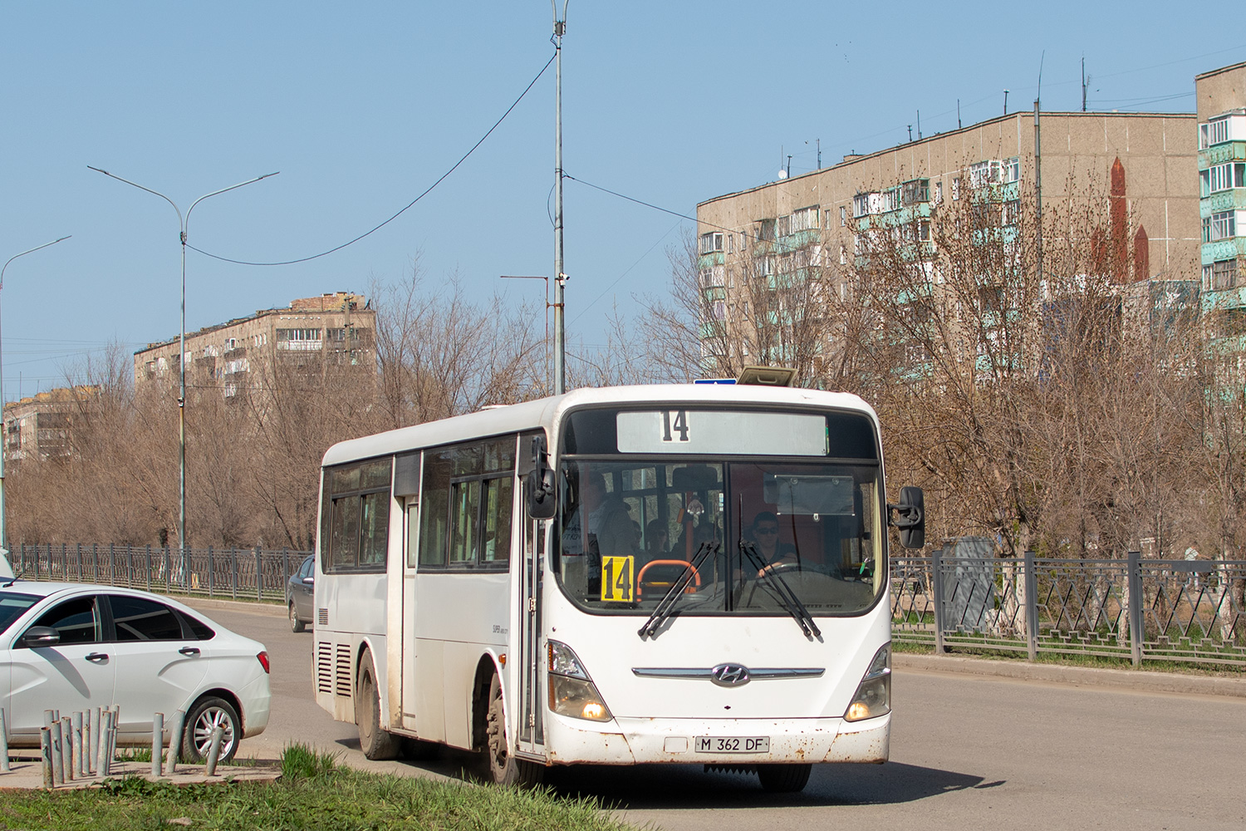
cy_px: 416
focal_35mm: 52
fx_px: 1817
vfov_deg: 25.8
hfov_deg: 37.9
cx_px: 623
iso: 100
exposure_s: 1/1000
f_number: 4.5
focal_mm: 35
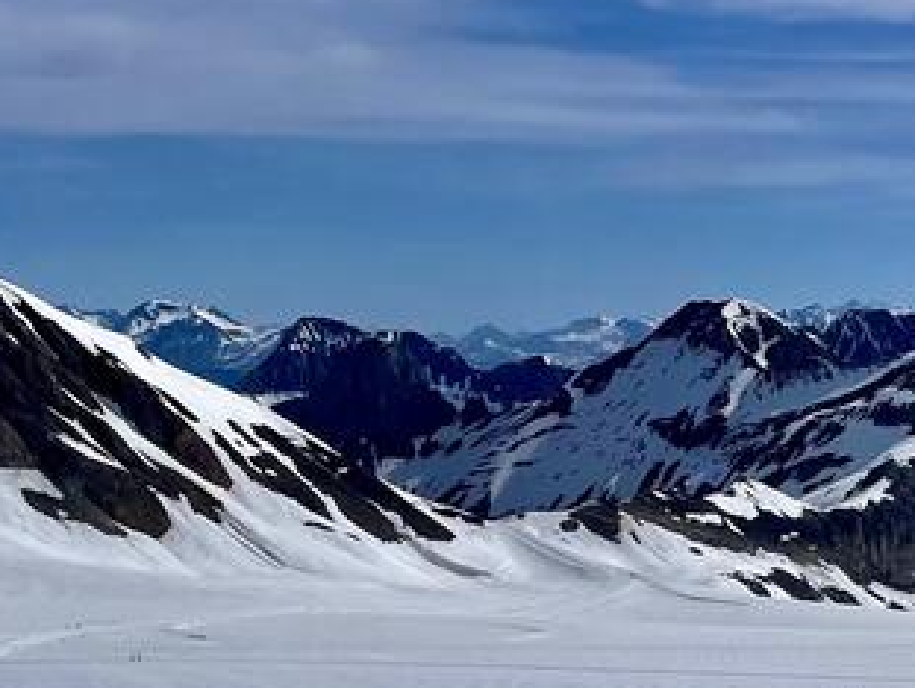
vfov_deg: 16.3
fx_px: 2276
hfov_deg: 21.5
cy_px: 881
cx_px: 1015
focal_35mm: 86
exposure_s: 1/25000
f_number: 1.6
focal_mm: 4.2
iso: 40
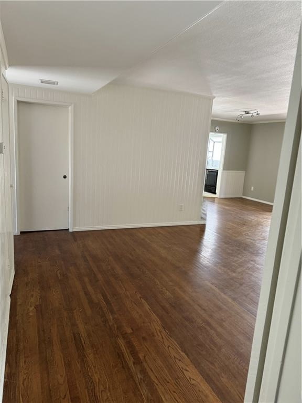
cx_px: 151
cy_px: 202
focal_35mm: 24
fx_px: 279
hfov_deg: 56.8
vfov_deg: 71.6
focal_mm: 6.76
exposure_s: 1/60
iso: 250
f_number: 1.78
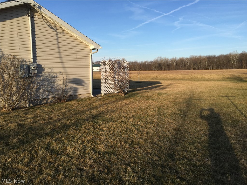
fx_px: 207
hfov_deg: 61.7
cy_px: 92
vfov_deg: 48.2
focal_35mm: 29
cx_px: 124
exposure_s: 1/1319
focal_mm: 4.15
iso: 32
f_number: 2.2
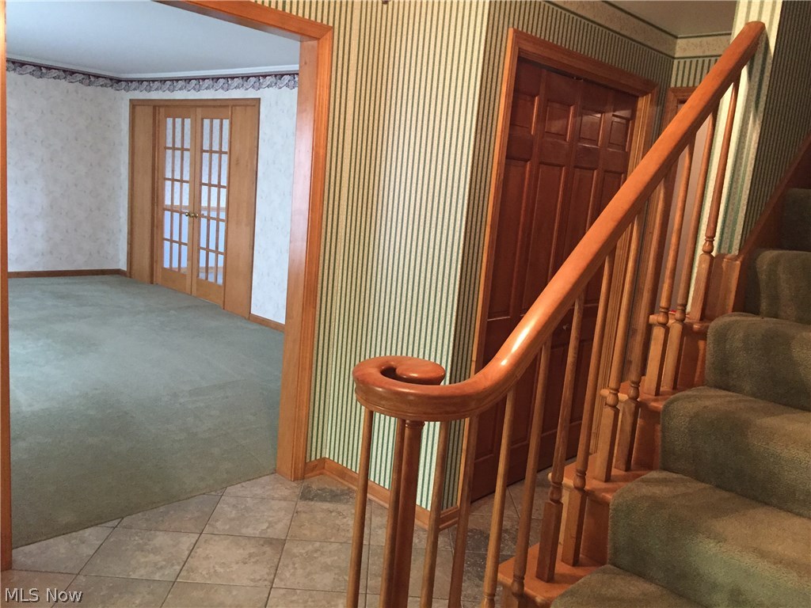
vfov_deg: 48.2
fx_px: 679
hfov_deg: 61.7
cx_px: 406
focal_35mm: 29
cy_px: 304
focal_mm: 4.15
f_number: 2.2
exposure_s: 1/30
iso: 200
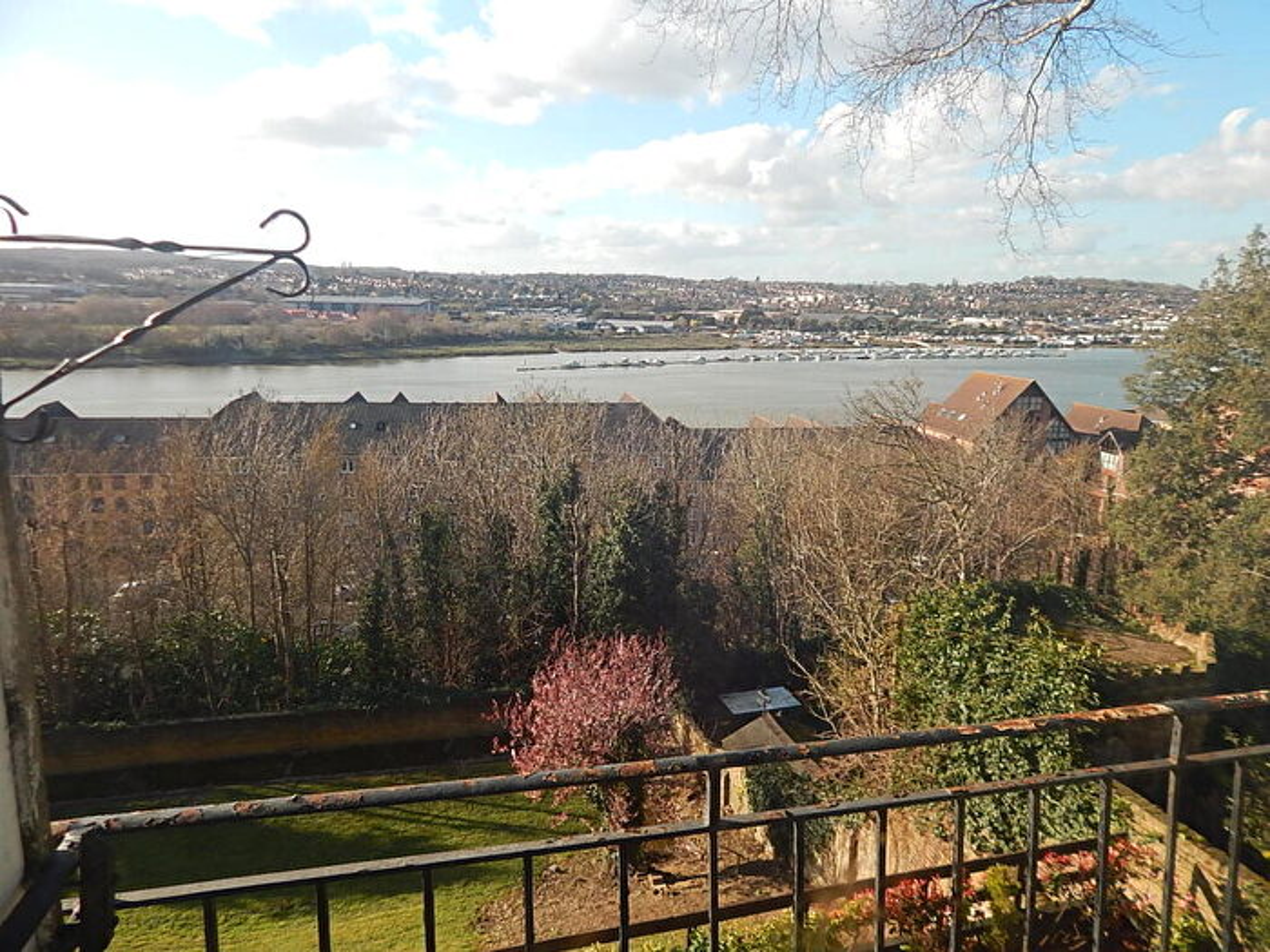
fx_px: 844
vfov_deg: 58.9
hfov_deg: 73.9
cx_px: 635
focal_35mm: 23
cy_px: 476
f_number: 3
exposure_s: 1/640
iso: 125
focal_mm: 4
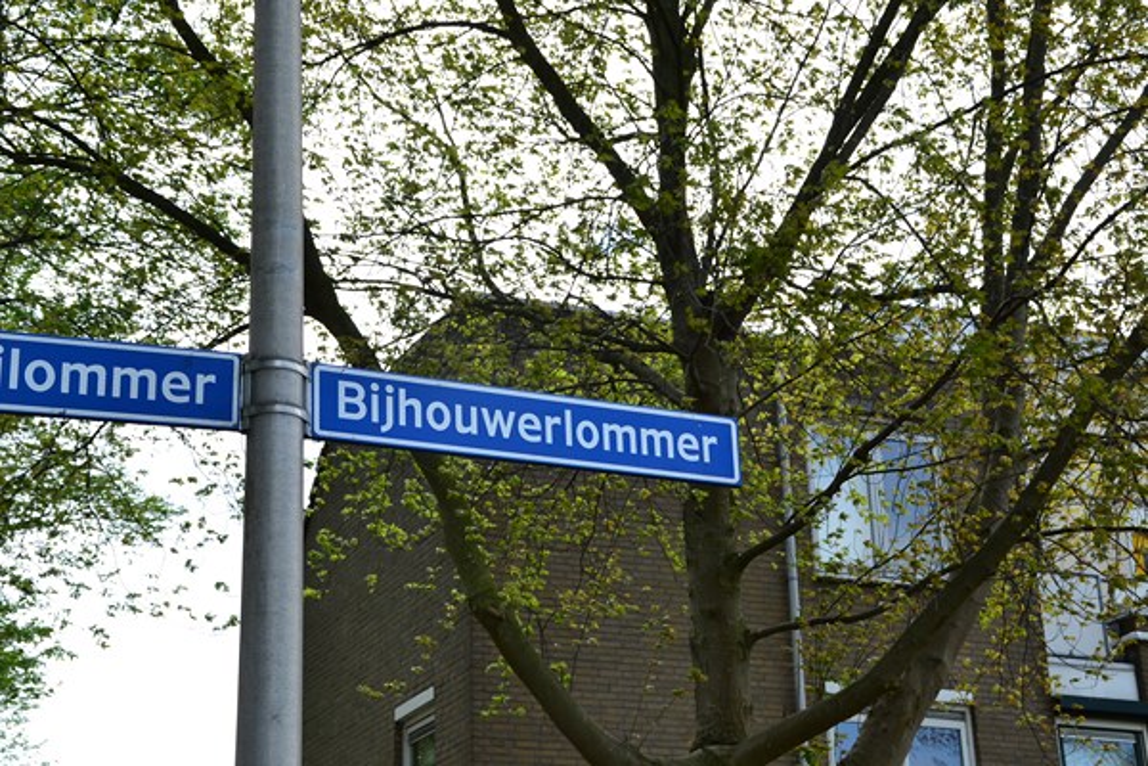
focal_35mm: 63
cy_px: 383
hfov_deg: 31.9
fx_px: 2009
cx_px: 574
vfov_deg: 21.6
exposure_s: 1/640
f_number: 13
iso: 800
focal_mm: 42
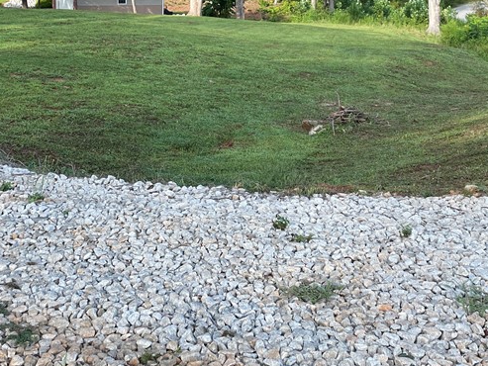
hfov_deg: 35.5
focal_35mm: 54
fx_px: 761
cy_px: 88
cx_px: 232
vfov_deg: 26.7
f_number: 1.6
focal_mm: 4.2
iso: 32
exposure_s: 1/636
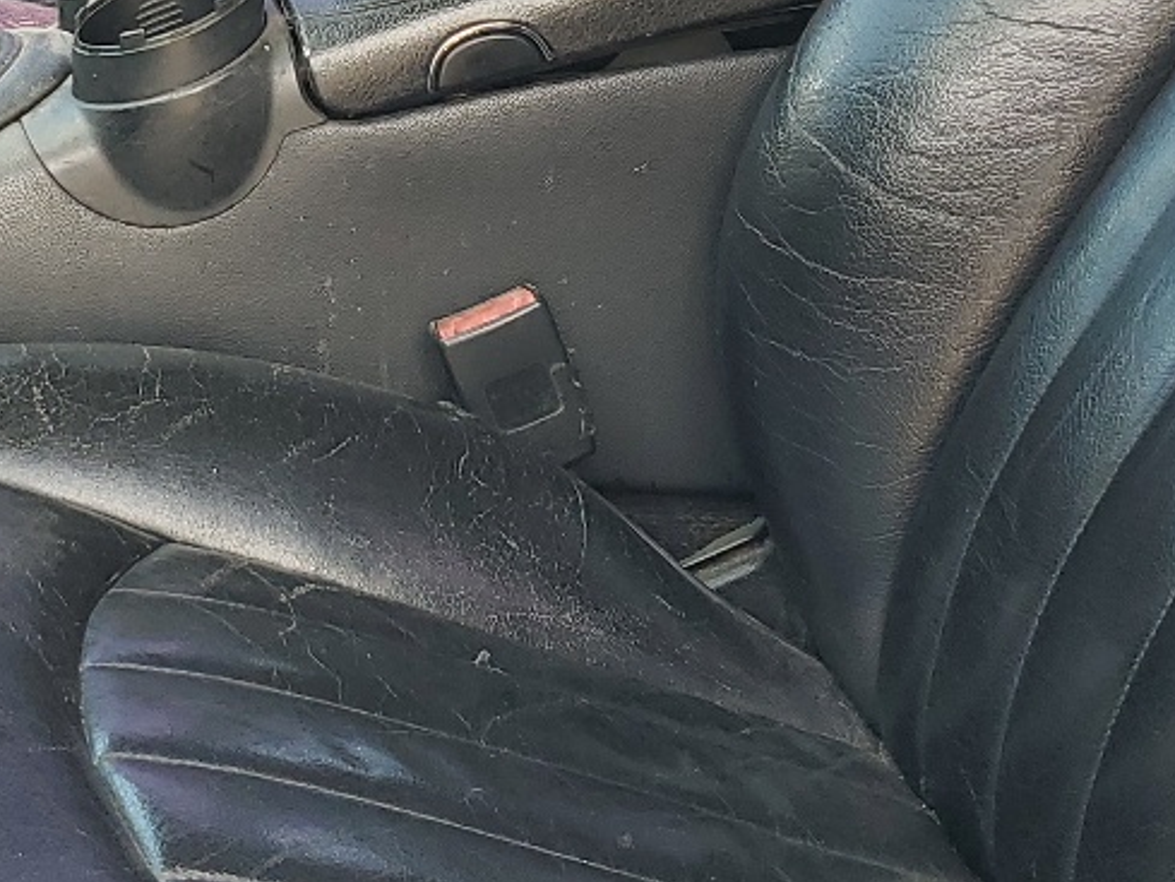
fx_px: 2886
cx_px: 192
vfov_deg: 17.2
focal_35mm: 85
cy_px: 113
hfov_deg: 22.6
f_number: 1.5
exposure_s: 1/217
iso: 50
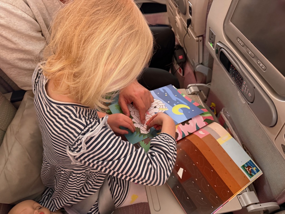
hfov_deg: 71.6
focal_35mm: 24
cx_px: 142
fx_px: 198
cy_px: 107
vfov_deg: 56.8
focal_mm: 6.76
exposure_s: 1/38
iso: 800
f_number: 1.78
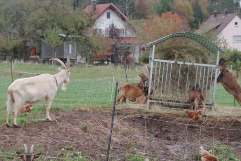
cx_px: 119
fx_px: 870
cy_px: 95
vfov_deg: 10.5
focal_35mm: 130
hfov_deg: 15.8
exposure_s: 1/160
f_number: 4.5
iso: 400
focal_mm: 50
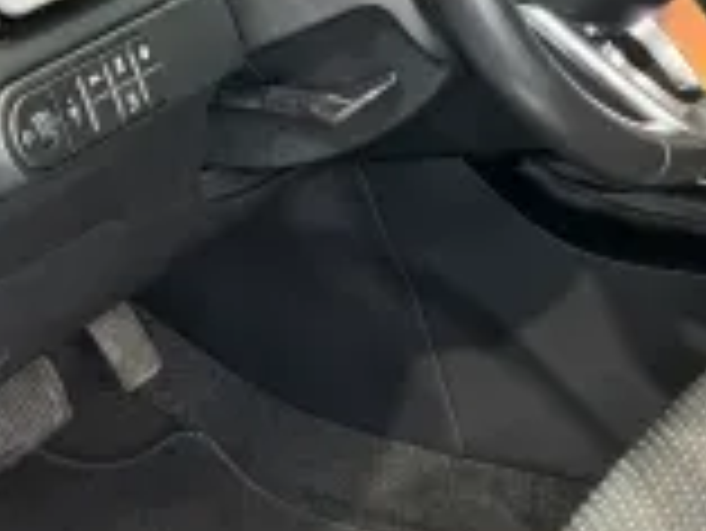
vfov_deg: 13.4
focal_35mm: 110
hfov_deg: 17.6
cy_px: 54
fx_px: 2245
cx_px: 657
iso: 400
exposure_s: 1/33
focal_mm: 6.76
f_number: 1.78
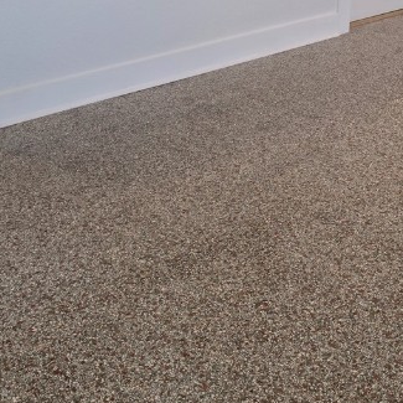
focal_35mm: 64
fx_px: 843
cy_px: -21
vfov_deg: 25.3
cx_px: 353
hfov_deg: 26.1
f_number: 1.7
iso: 100
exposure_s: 1/120
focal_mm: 6.3
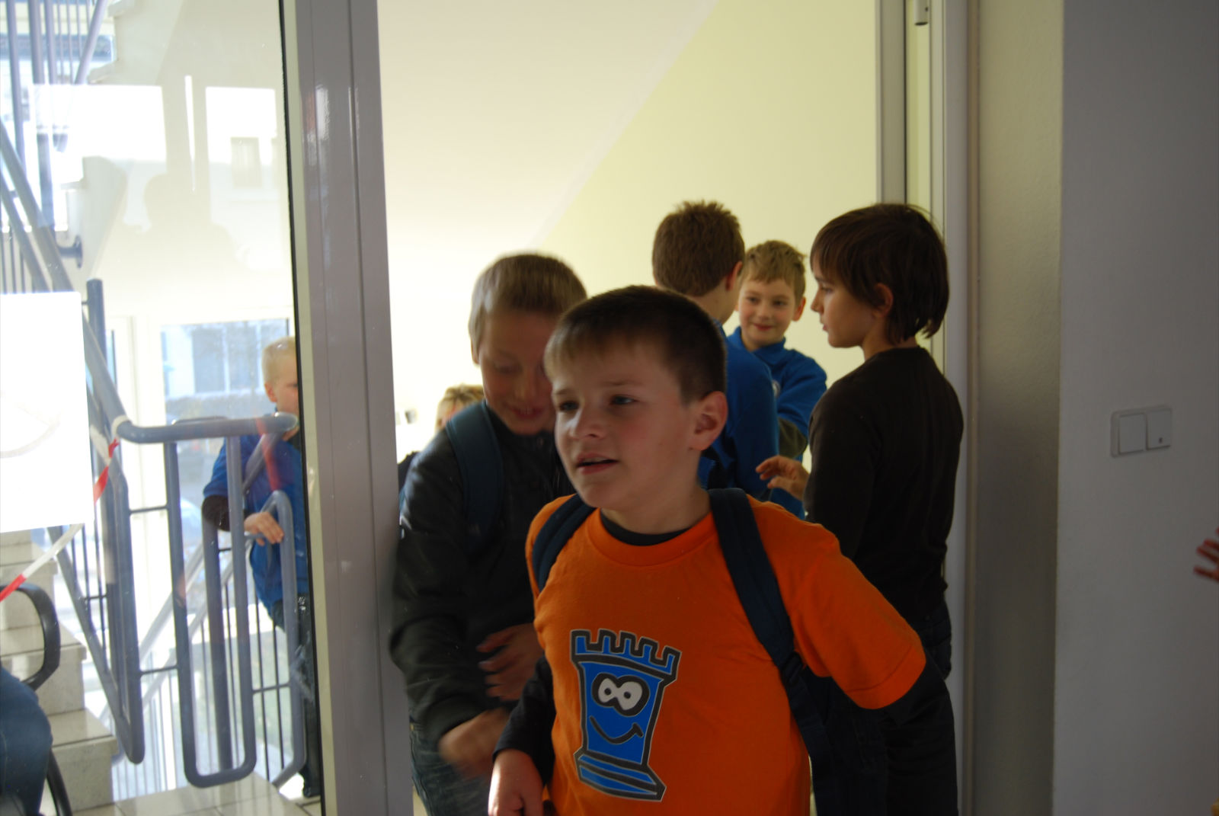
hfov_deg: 42.3
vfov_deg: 29.0
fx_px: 1576
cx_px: 610
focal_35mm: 46
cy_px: 408
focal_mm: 31
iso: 200
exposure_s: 1/100
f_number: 5
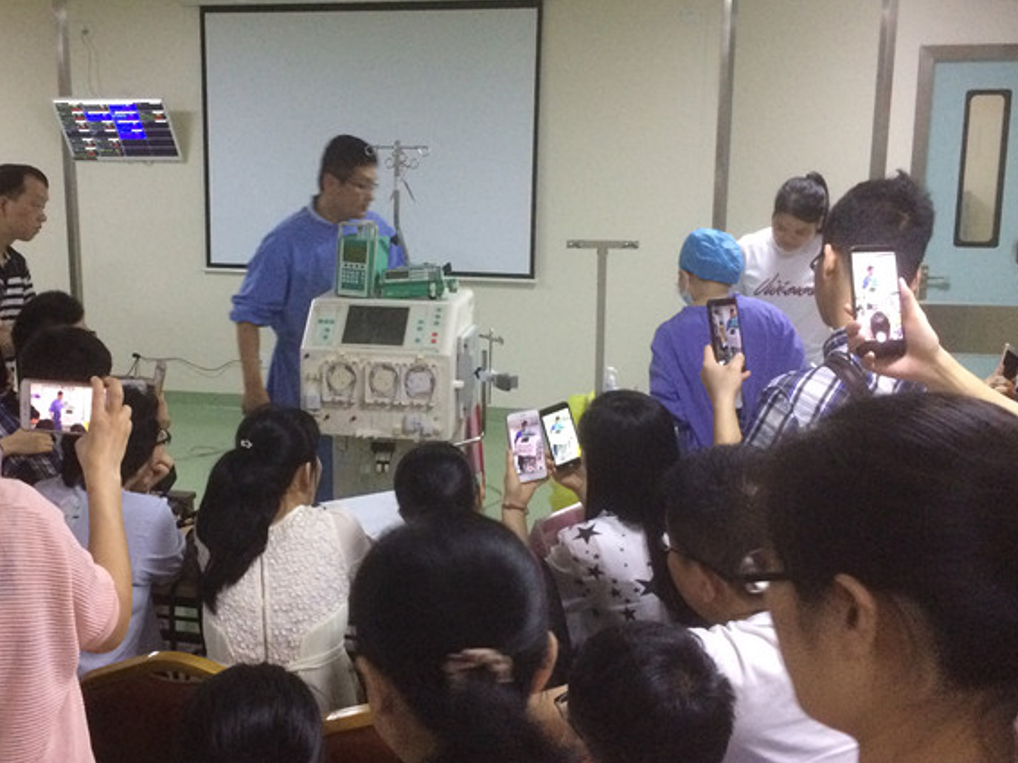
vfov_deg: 35.1
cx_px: 397
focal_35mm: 41
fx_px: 1205
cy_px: 346
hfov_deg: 45.5
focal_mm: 4.15
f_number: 2.2
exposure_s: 1/25
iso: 320
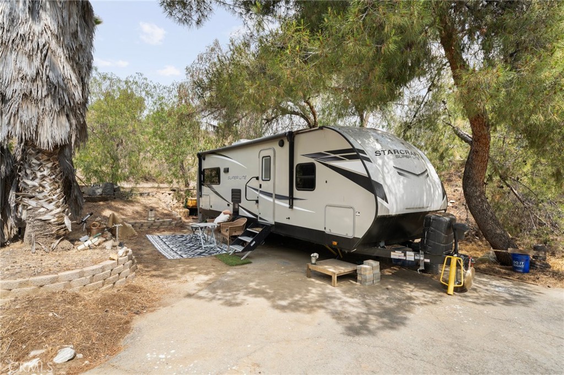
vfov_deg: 67.3
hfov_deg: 90.0
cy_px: 188
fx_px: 282
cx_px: 282
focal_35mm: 18
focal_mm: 18
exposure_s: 1/60
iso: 400
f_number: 7.1
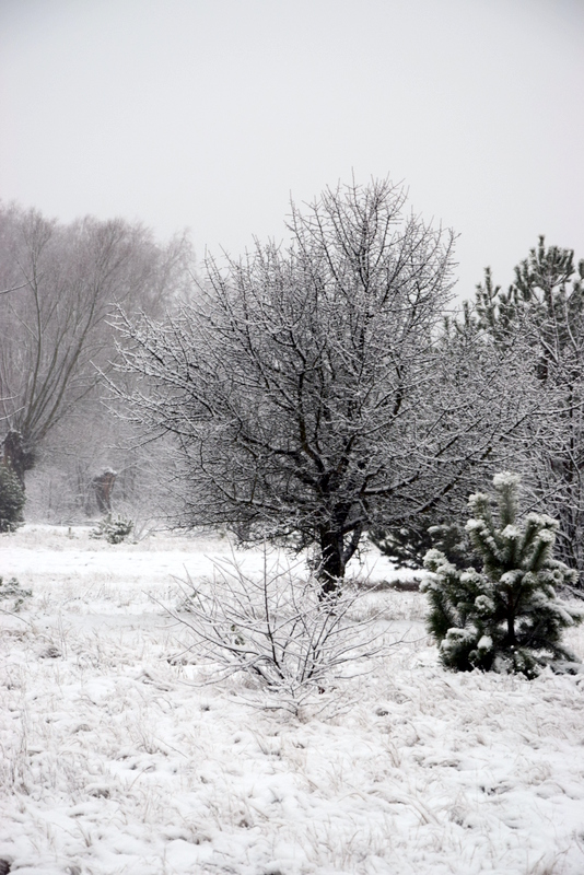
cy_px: 438
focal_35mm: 135
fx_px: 3282
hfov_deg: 10.2
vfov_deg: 15.2
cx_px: 292
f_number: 9
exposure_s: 1/125
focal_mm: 90
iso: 400
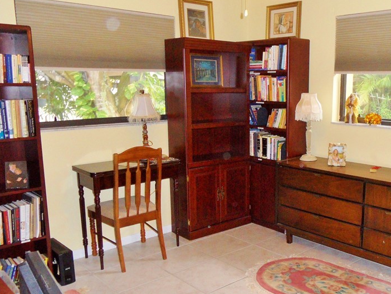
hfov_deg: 51.4
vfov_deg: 40.6
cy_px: 166
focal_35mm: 35
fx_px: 395
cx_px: 269
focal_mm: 3.9
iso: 200
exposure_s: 1/30
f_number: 3.2
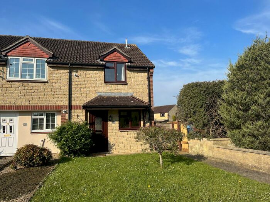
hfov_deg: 67.3
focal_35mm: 26
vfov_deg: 53.1
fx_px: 203
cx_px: 135
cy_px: 101
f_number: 1.6
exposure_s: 1/3521
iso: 50
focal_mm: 5.1
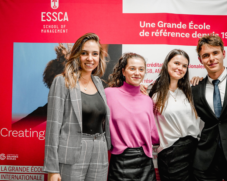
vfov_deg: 30.8
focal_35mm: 49
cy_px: 98
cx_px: 130
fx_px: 329
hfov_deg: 38.0
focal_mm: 40
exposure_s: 1/125
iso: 3200
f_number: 4
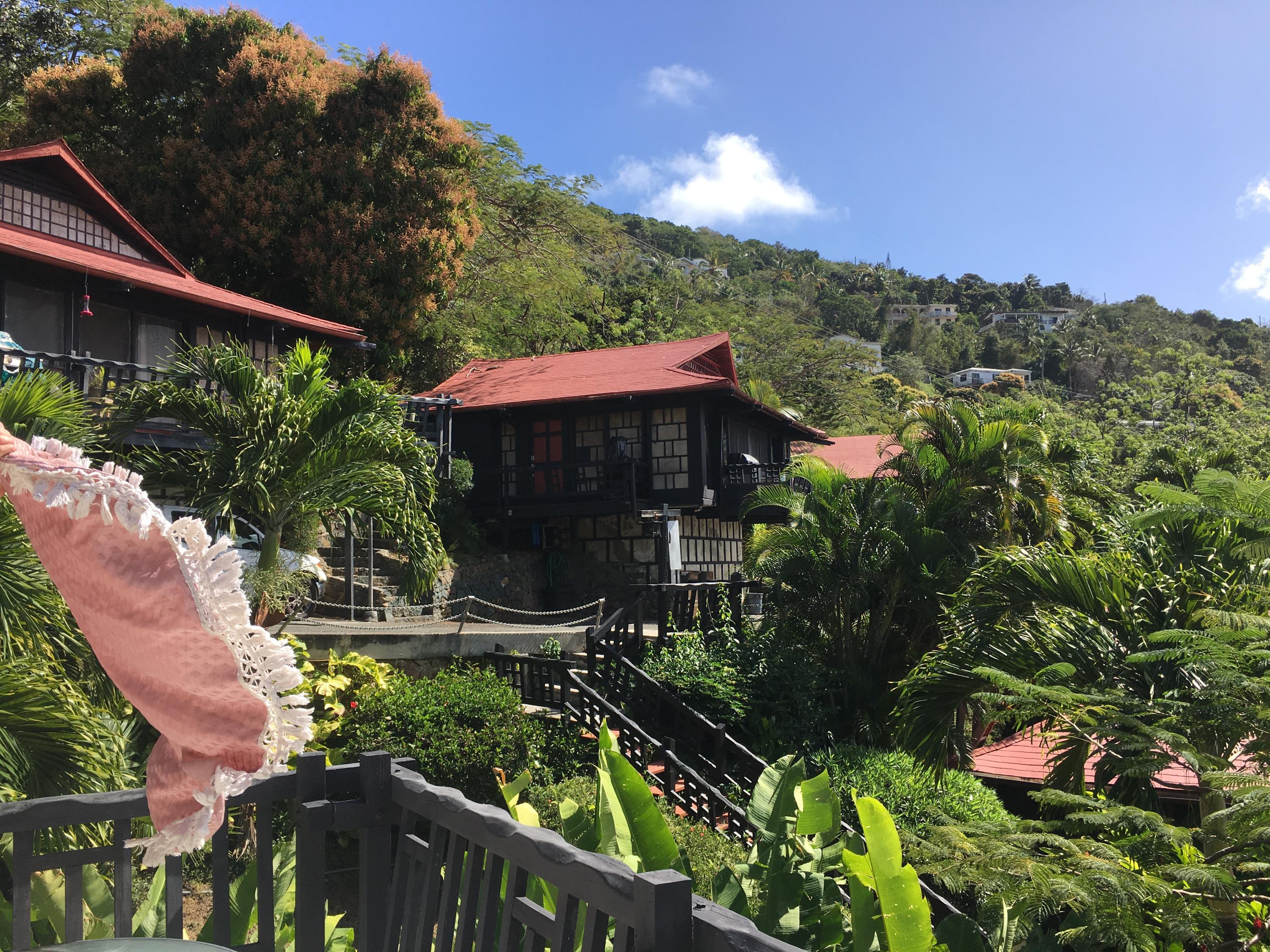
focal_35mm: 29
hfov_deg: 61.7
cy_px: 476
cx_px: 635
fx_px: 1064
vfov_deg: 48.2
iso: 25
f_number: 2.2
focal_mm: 4.15
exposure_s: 1/1202
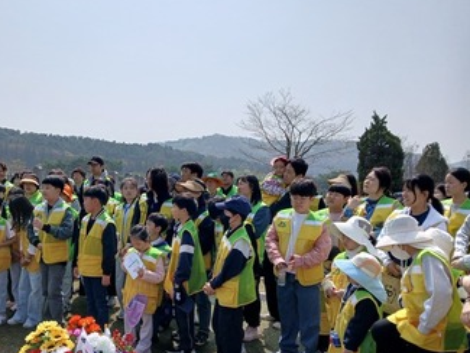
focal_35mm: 36
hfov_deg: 50.2
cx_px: 149
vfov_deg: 39.5
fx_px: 489
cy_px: 211
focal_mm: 3.98
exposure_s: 1/1289
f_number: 1.8
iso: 20
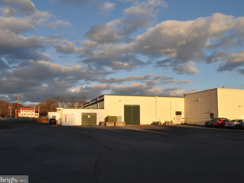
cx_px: 138
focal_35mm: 33
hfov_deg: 55.2
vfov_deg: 42.9
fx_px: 233
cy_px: 92
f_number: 10
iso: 200
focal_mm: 20
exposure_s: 1/400
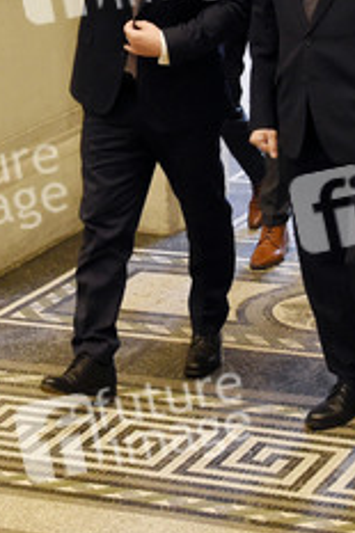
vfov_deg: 23.2
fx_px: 1274
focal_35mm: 86
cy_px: 85
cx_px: 200
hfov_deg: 15.9
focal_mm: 50
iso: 5000
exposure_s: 1/320
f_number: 5
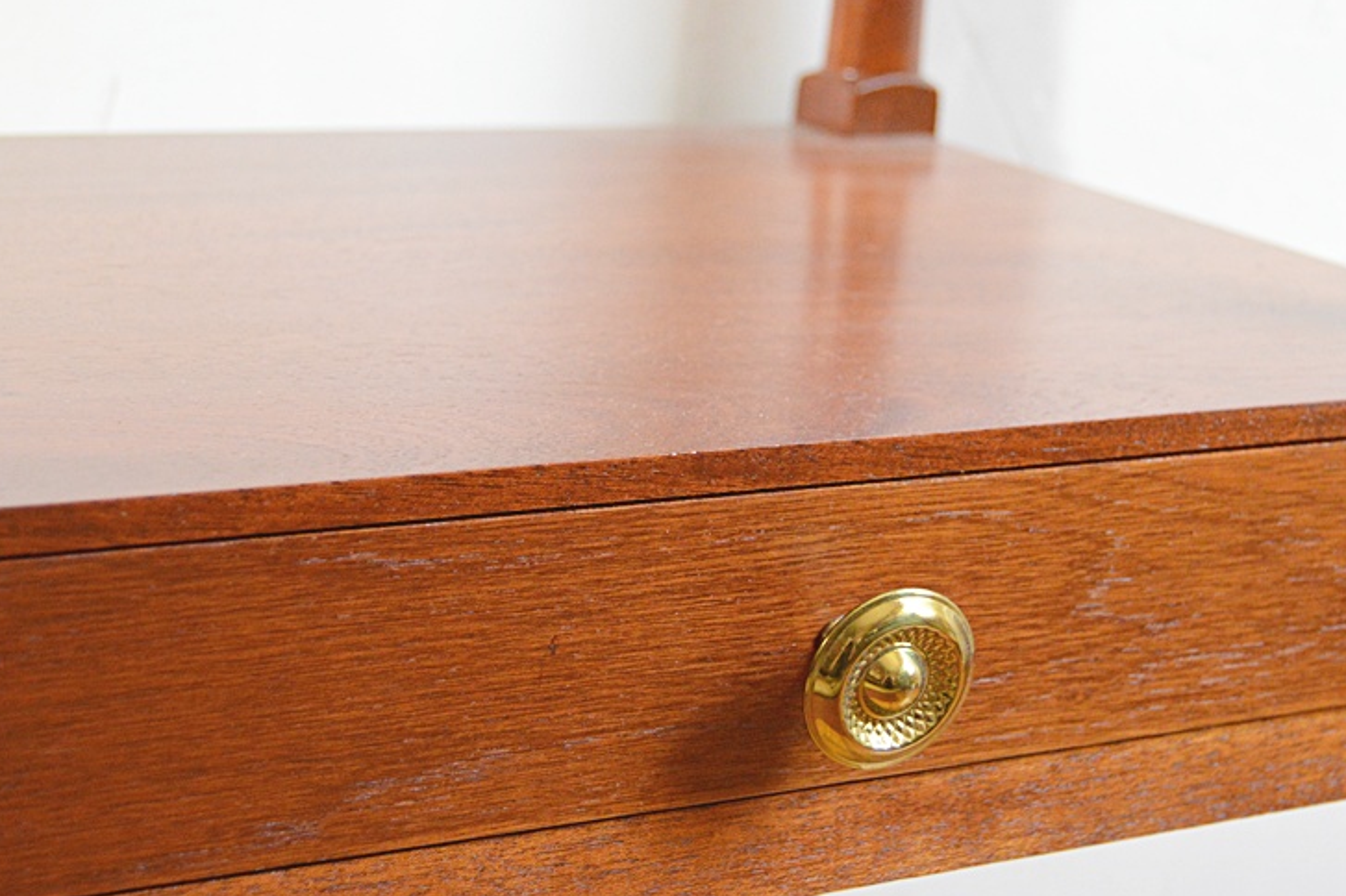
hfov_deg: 30.5
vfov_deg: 20.6
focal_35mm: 66
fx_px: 2466
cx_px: 600
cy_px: 456
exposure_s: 1/60
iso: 2500
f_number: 4.5
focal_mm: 32
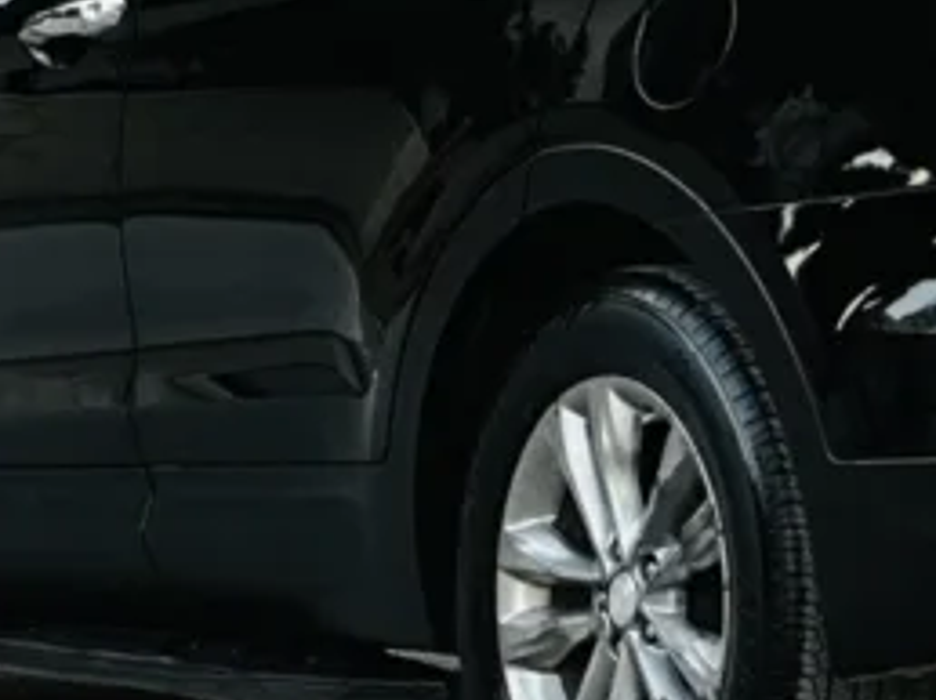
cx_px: 856
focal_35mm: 287
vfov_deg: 5.1
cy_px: -250
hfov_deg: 6.9
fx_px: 7753
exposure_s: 1/60
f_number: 2.8
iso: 320
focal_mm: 9
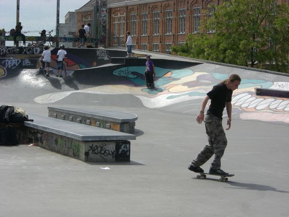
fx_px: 952
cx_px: 144
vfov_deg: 13.0
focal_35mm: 114
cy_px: 108
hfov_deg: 17.3
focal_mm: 18.6
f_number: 8.3
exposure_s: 1/200
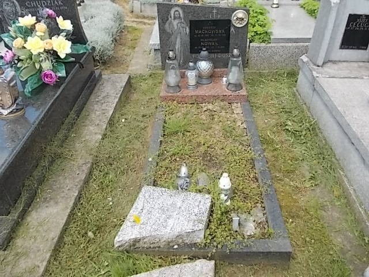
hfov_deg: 63.4
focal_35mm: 28
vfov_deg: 49.7
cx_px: 184
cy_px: 138
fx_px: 298
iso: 80
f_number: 2.7
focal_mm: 4
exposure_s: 1/320
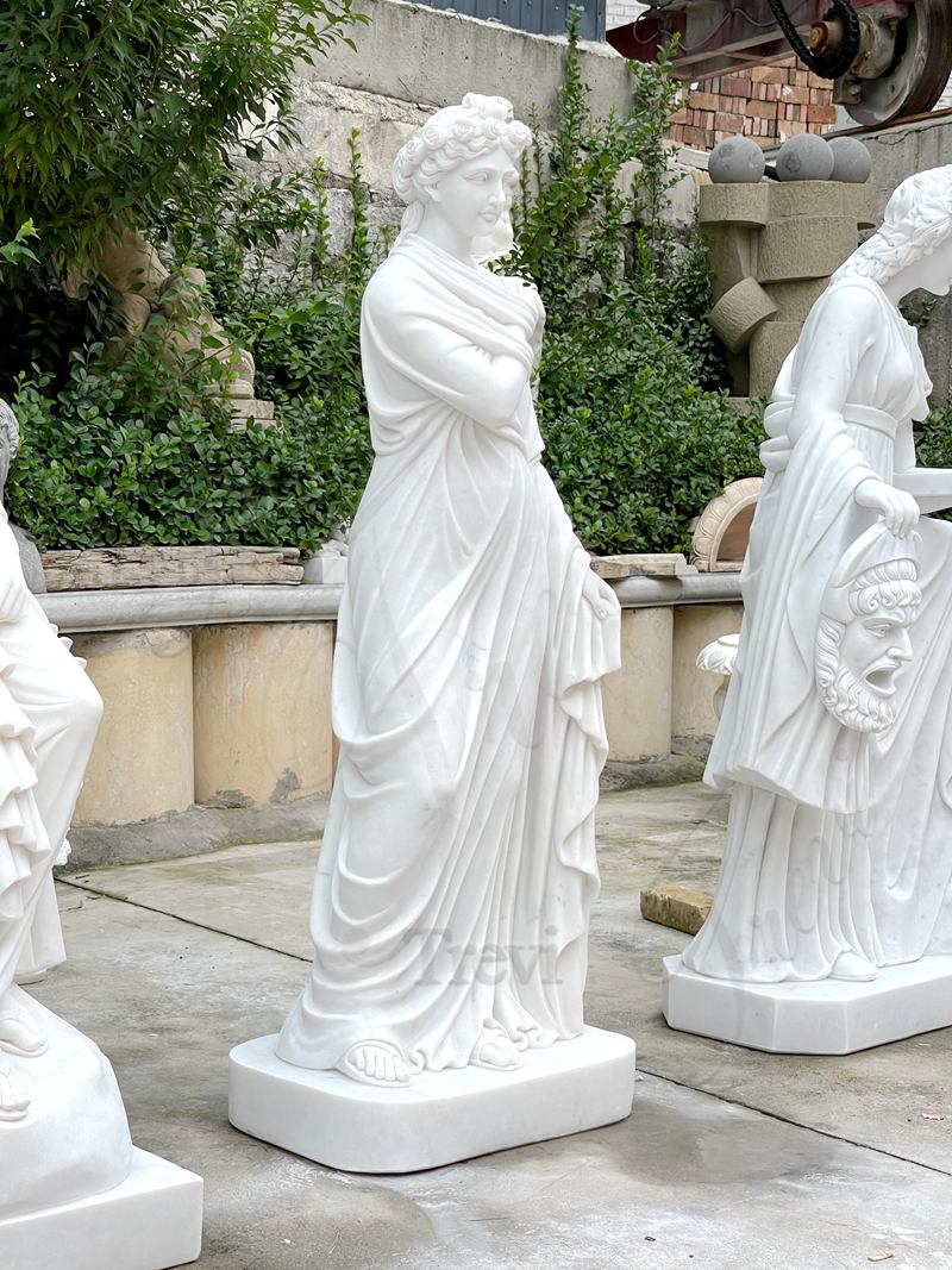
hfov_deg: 22.9
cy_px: 635
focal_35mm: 64
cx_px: 476
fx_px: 2347
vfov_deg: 30.3
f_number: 2.2
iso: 20
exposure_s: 1/669
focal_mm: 7.5
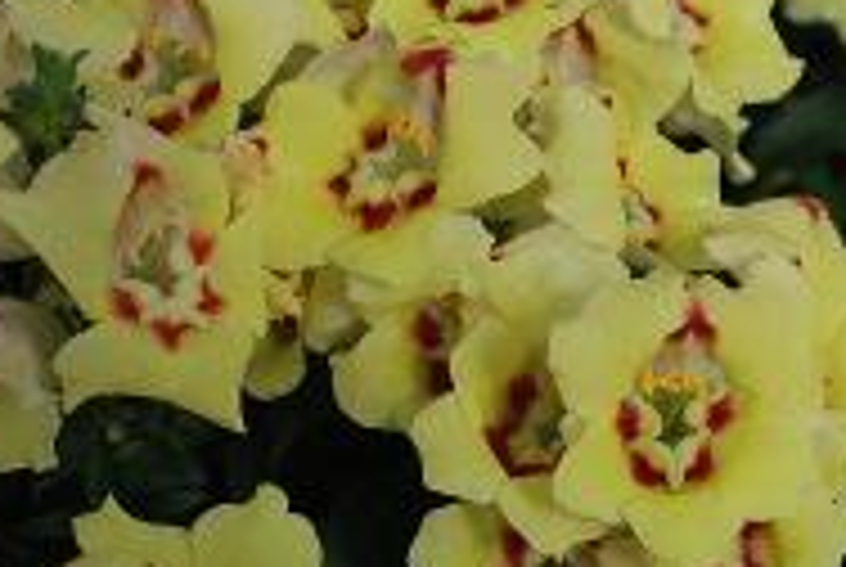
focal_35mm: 134
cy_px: 328
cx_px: 328
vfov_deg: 10.3
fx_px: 3154
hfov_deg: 15.3
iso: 100
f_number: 8
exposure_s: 1/125
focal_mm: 42
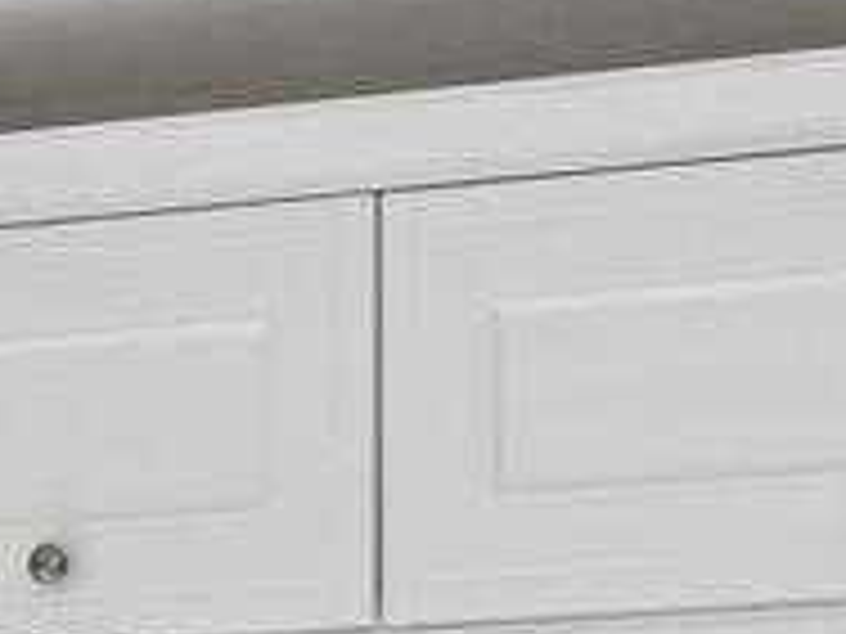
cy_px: 1464
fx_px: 6403
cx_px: -76
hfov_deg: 7.5
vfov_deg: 5.5
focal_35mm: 262
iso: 400
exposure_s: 1/125
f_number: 1.8
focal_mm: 50
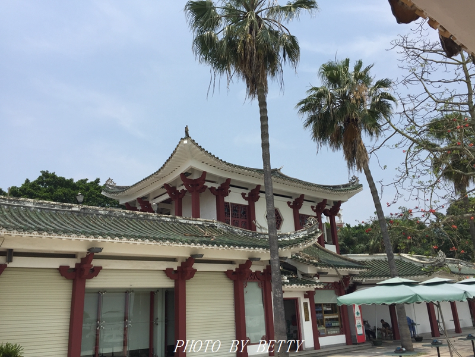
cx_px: 238
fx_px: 398
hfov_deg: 61.7
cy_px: 178
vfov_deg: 48.2
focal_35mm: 29
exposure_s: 1/2198
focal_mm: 4.15
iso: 32
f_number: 2.2
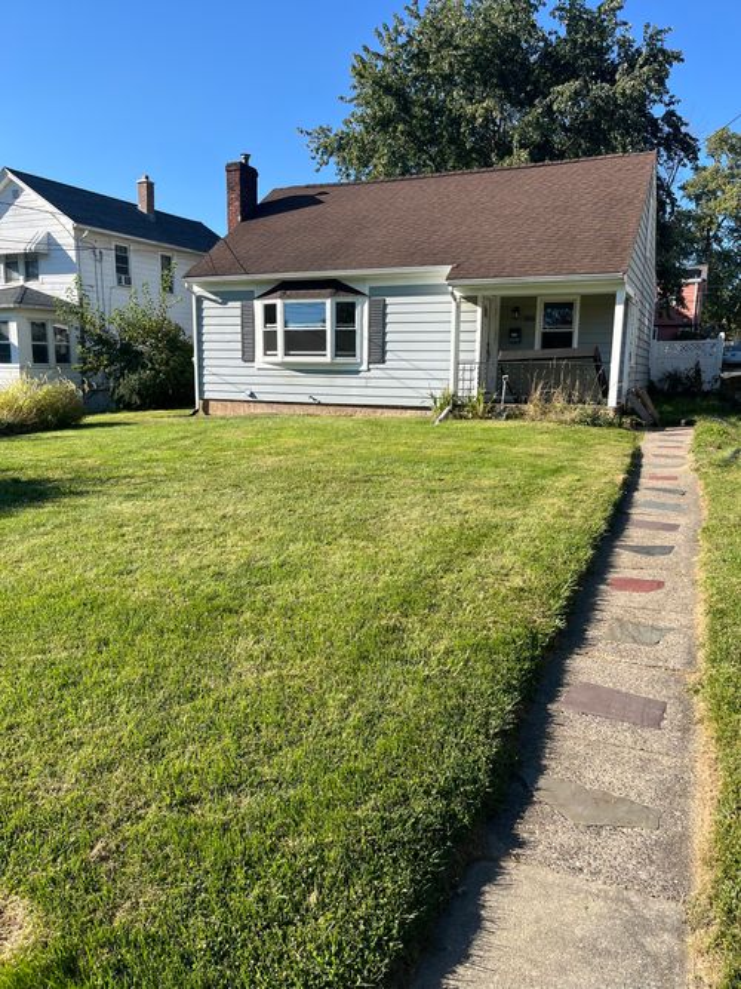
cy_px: 494
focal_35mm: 26
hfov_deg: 53.0
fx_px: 742
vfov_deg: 67.3
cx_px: 370
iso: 50
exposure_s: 1/1802
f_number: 1.6
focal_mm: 5.1
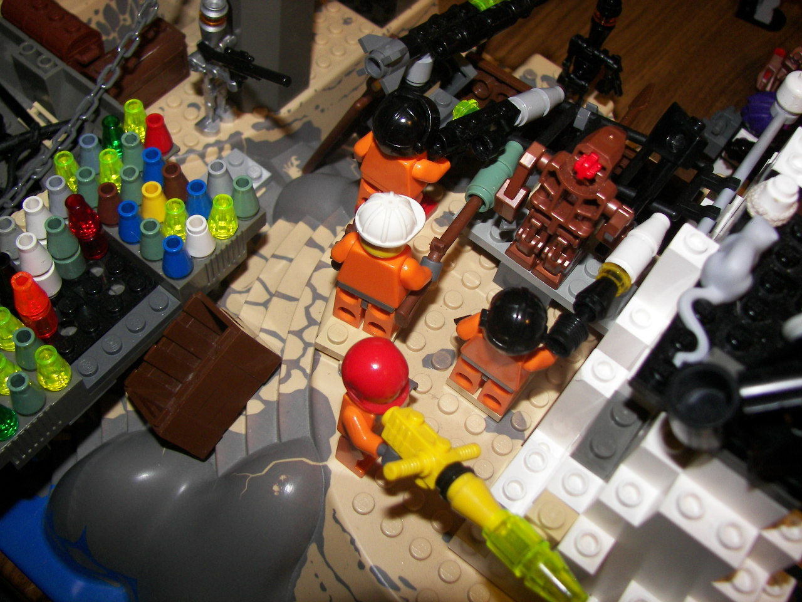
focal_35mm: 36
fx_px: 834
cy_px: 301
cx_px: 401
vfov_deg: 39.7
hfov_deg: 51.4
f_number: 2.8
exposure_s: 1/30
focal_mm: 6
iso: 100
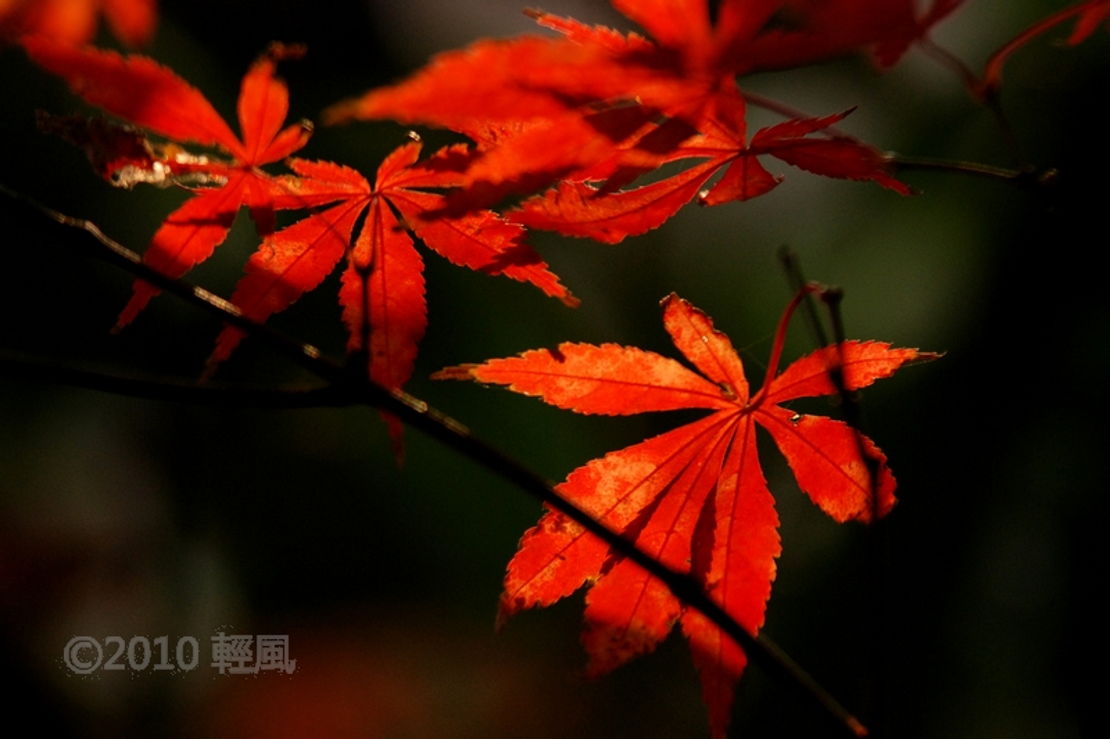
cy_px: 370
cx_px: 555
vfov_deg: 5.4
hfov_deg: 8.1
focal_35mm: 255
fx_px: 7860
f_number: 3.5
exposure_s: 1/800
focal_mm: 170
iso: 500
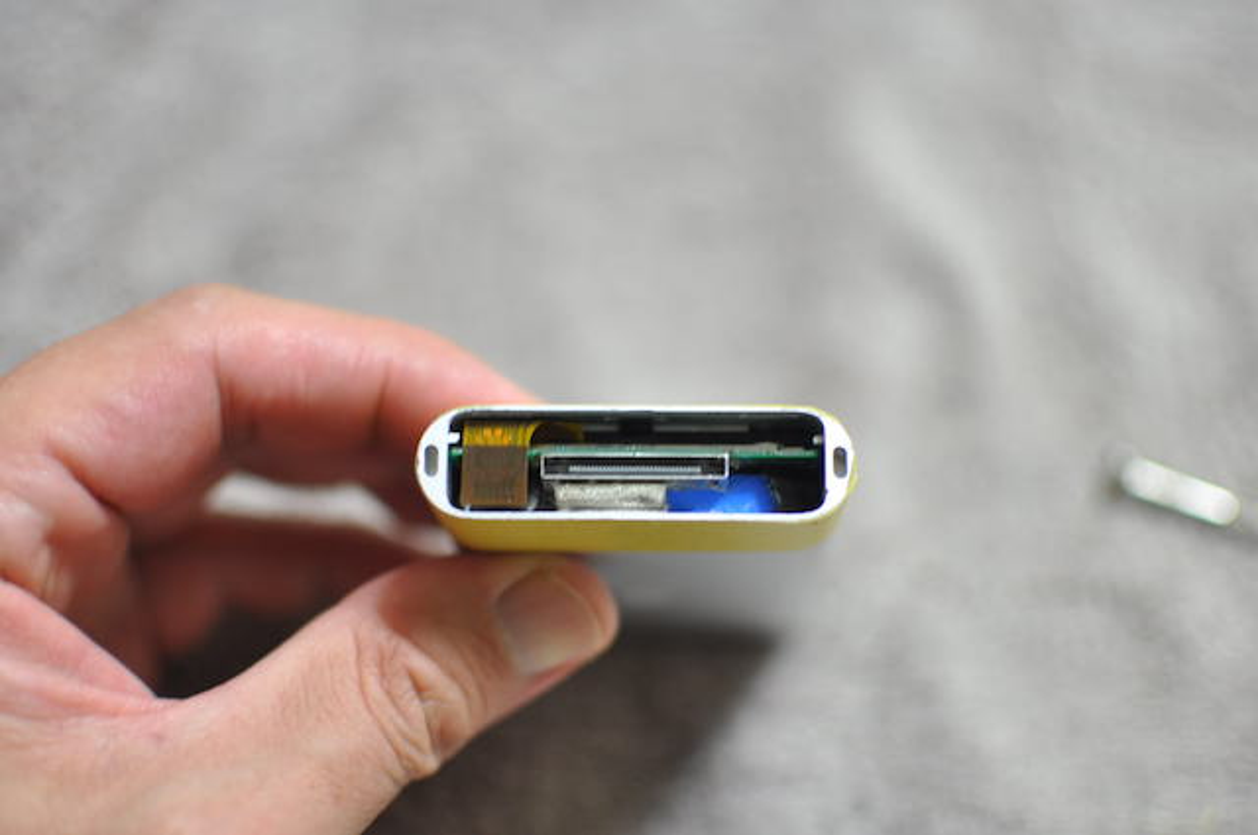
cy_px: 418
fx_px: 1832
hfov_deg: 37.9
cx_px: 629
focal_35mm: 52
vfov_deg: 25.7
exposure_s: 1/30
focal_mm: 35
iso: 320
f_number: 1.8
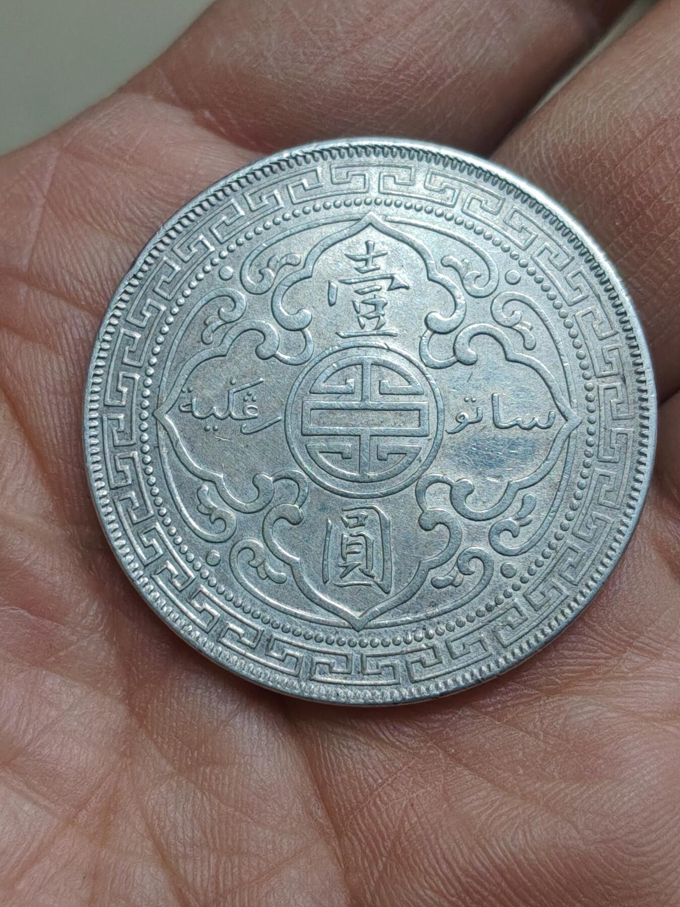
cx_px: 340
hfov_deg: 28.6
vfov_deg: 37.5
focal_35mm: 51
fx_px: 1336
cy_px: 454
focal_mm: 4.84
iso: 551
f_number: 1.88
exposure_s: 1/100
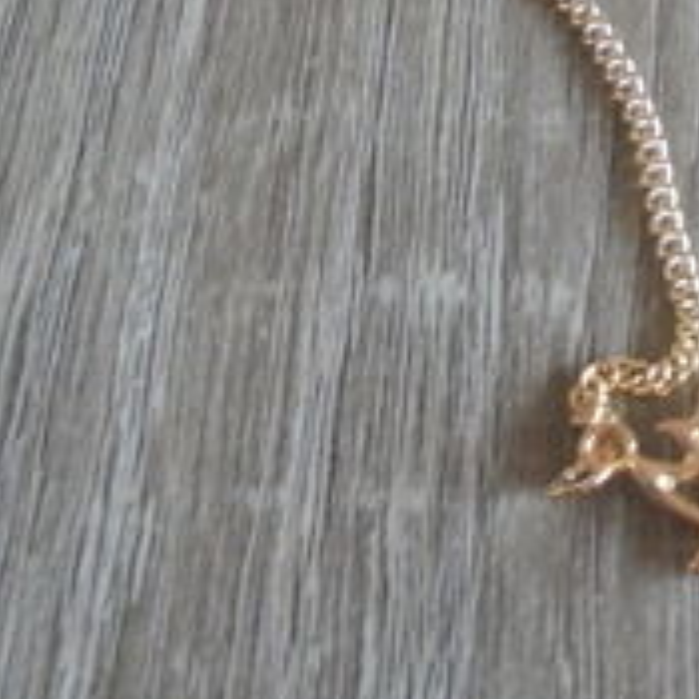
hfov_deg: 25.6
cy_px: 72
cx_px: 739
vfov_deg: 26.4
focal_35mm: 63
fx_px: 1439
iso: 400
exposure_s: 1/20
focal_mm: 4.6
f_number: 3.5
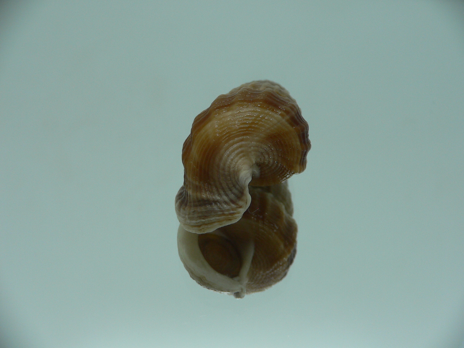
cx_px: 232
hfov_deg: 52.6
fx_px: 469
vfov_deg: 40.7
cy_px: 174
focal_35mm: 35
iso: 80
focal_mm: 4.6
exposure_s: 1/60
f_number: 2.8
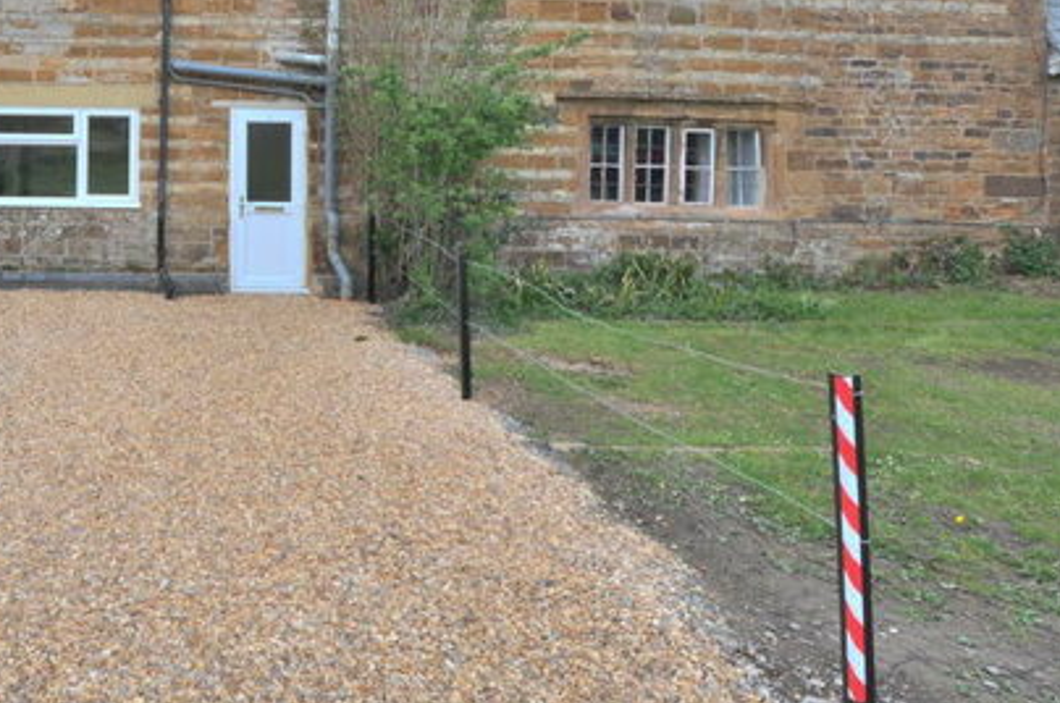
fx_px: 764
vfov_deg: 45.7
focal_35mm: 26
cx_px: 165
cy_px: 98
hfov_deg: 61.7
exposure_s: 1/160
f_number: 6.3
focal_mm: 10
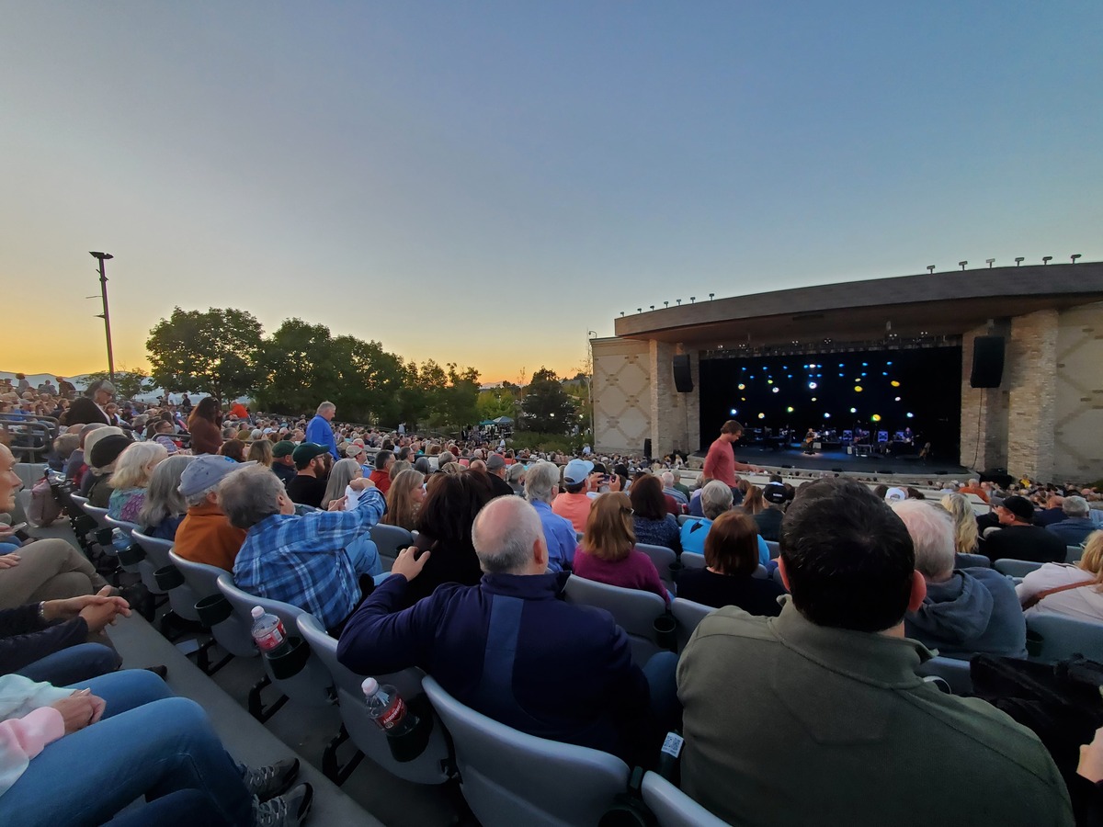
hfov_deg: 106.2
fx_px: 414
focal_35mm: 13
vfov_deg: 89.9
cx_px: 552
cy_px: 414
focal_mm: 1.8
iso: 64
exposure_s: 1/100
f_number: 2.2
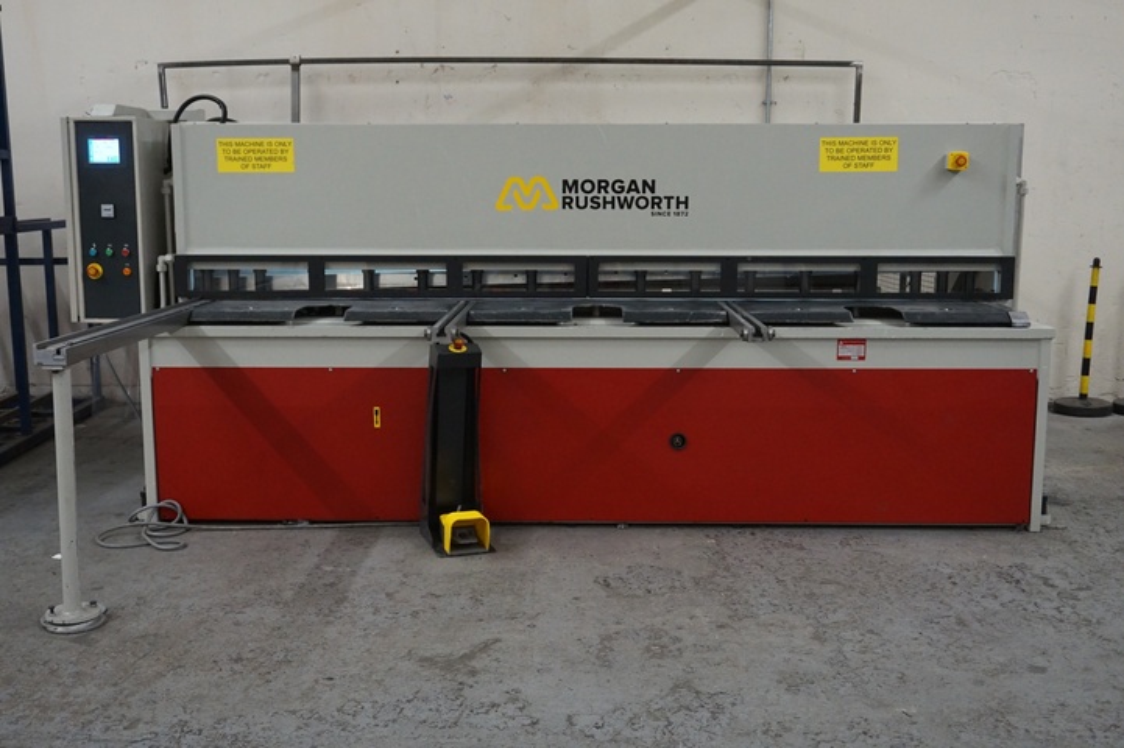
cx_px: 562
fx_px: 1170
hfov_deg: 51.3
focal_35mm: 38
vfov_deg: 35.5
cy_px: 374
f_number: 4.5
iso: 1600
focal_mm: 25
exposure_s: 1/160
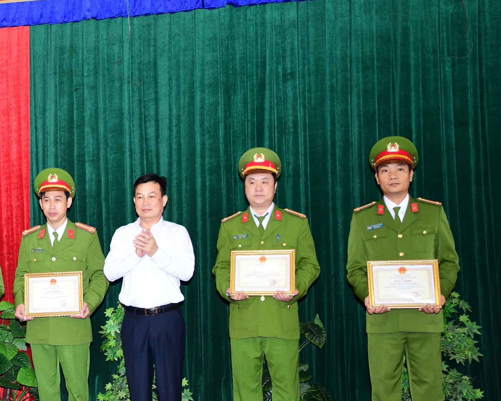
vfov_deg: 22.5
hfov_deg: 27.1
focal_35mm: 68
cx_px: 64
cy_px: 217
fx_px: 1006
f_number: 4.5
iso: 1000
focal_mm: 27
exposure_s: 1/200
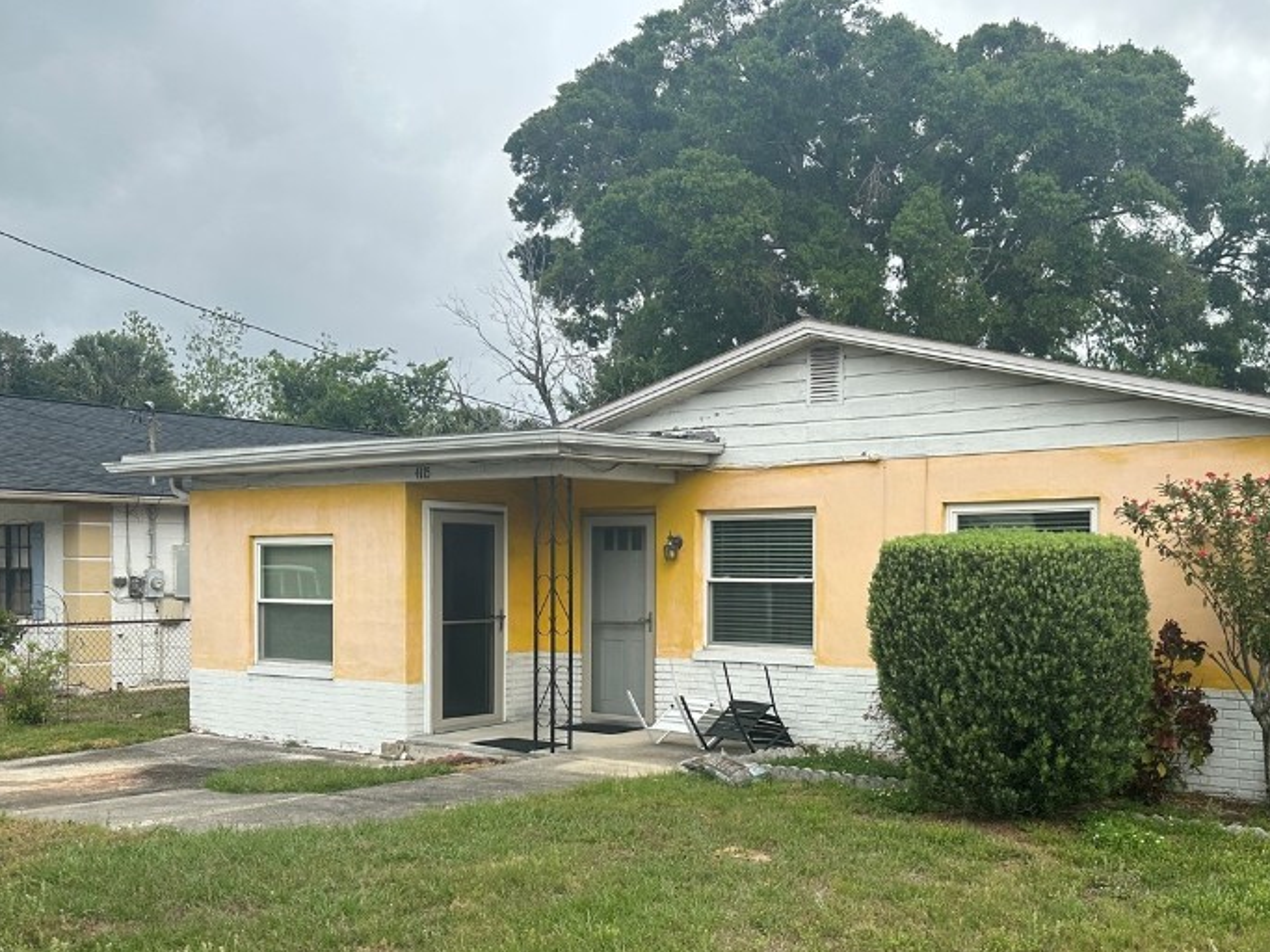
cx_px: 831
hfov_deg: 50.6
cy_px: 610
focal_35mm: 36
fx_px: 1321
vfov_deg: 39.3
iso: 80
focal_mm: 6.86
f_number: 1.78
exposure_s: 1/3247
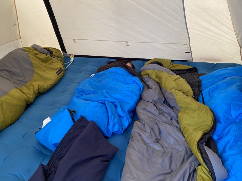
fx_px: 217
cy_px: 98
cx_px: 116
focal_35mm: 31
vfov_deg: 45.4
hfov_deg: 58.3
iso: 125
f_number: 1.8
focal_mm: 4.25
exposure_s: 1/114
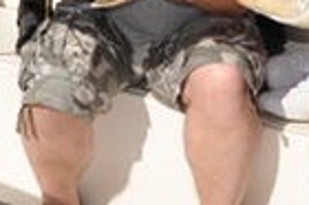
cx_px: 163
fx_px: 926
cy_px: -144
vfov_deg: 11.8
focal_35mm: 108
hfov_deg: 18.9
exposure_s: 1/250
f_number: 14
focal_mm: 24
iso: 200
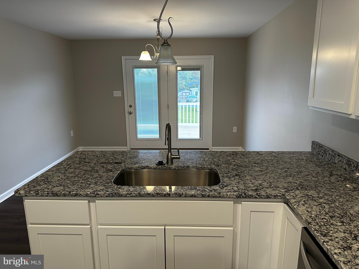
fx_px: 249
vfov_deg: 56.8
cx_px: 180
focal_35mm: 24
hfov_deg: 71.6
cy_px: 134
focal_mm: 6.86
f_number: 1.78
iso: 200
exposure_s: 1/120
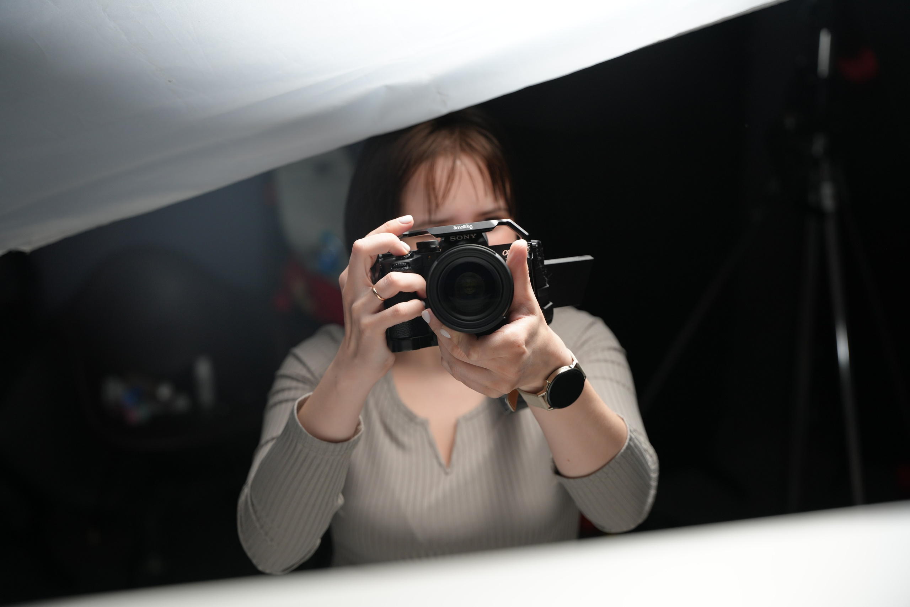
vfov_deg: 23.4
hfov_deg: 34.5
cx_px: 455
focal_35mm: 58
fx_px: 1464
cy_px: 304
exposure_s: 1/200
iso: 250
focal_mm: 57.9
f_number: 2.8
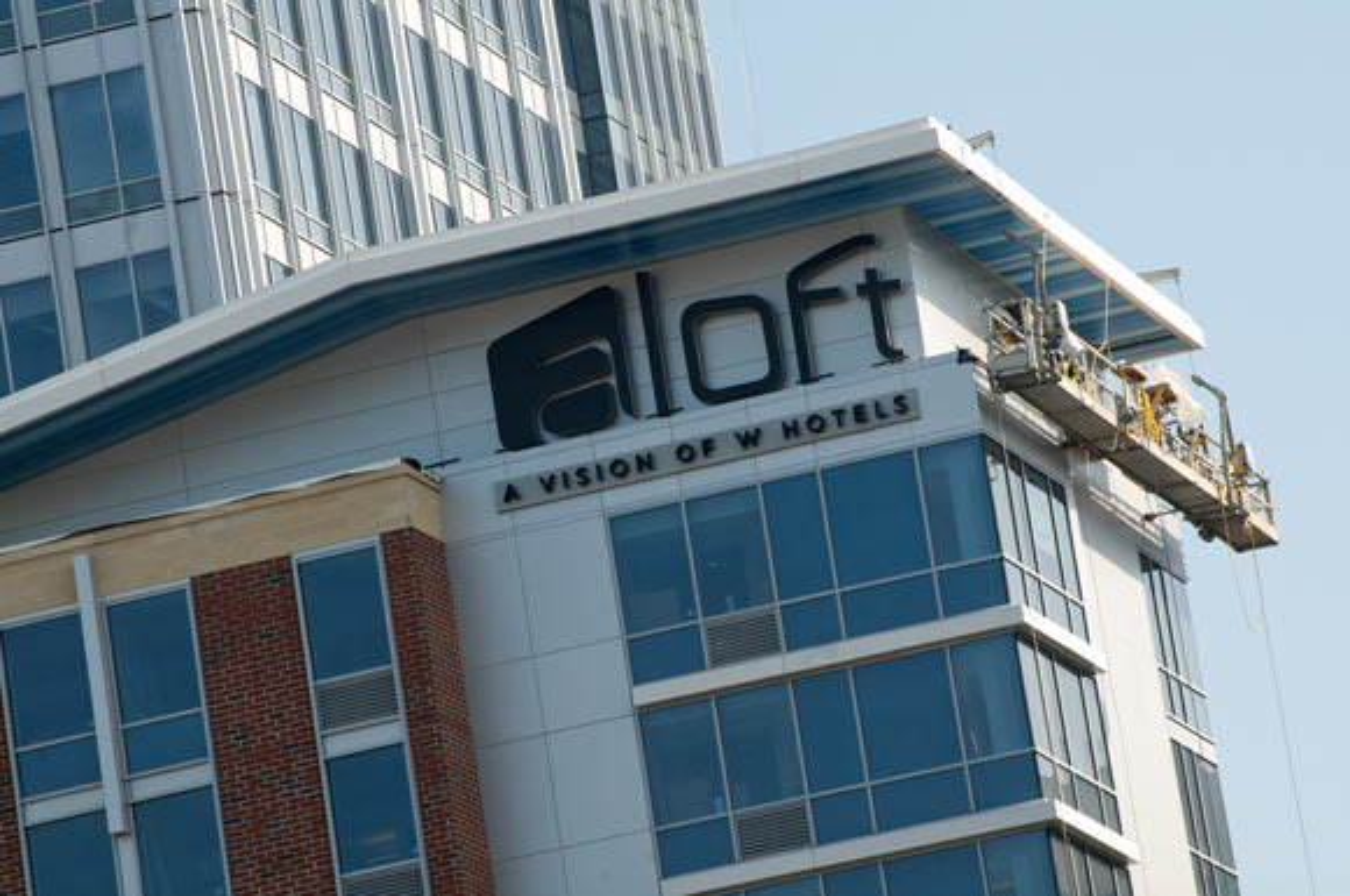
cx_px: 675
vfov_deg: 6.1
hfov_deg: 9.2
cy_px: 448
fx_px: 8426
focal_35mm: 225
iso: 400
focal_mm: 150
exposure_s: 1/500
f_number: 13
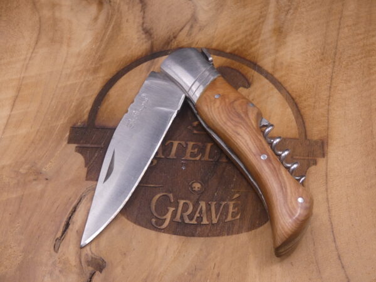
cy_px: 141
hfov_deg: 36.2
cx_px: 188
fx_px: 576
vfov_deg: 27.5
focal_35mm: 53
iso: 320
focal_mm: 9.5
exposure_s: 1/80
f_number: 3.9
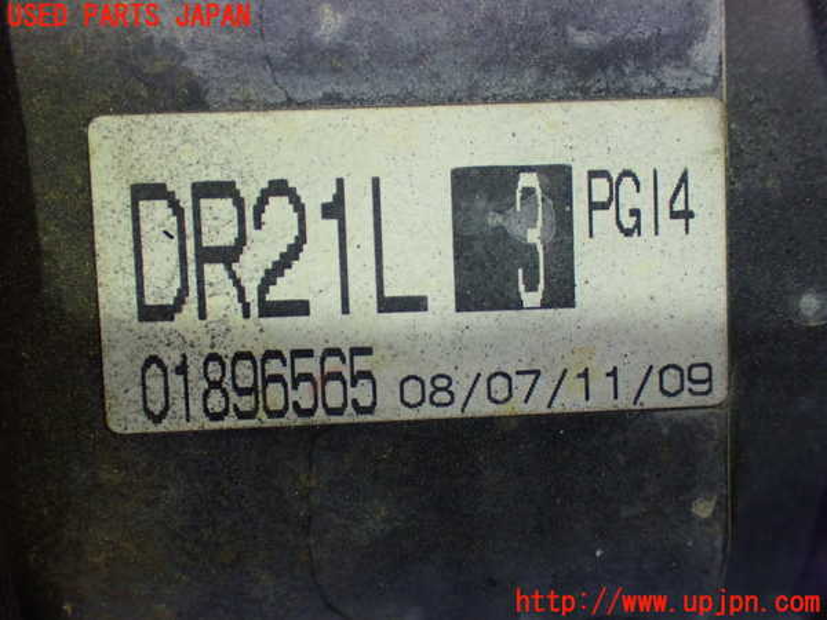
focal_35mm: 41
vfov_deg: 35.1
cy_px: 310
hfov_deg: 45.8
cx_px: 414
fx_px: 980
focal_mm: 7.31
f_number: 2.8
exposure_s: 1/40
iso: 800
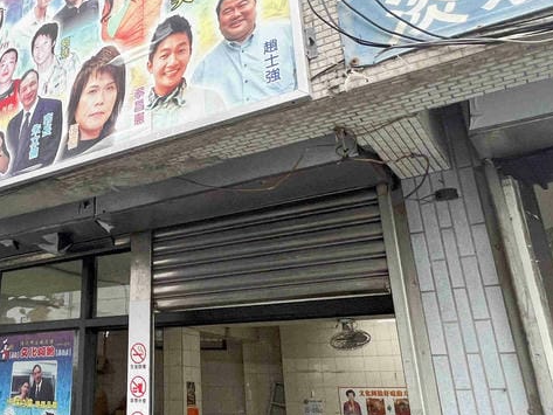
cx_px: 139
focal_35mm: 33
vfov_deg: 42.7
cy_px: 160
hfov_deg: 52.9
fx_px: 527
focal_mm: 1.57
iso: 80
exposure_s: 1/99
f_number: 1.8
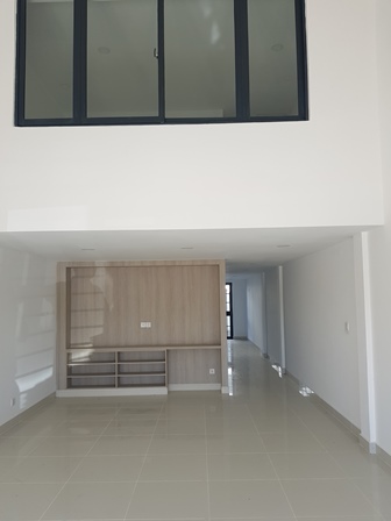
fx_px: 392
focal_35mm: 26
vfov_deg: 67.3
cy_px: 260
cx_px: 196
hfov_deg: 53.1
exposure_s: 1/158
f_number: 1.7
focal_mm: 4.3
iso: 40
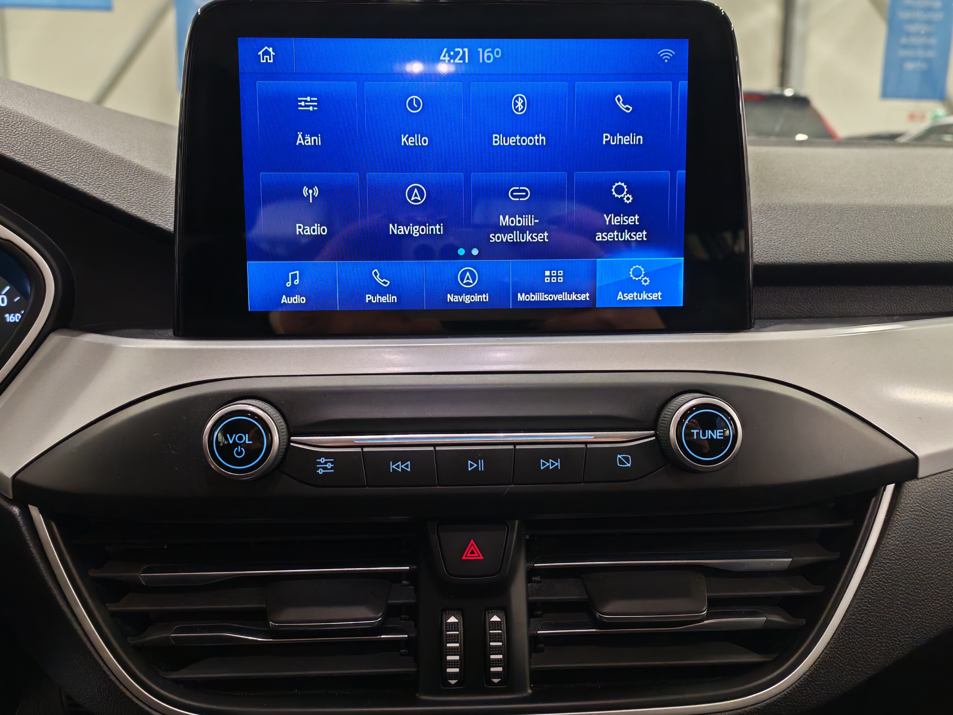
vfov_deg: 42.9
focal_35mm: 33
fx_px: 909
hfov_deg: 55.4
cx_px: 476
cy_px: 358
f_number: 1.9
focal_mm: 6.12
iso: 1250
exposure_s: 1/100
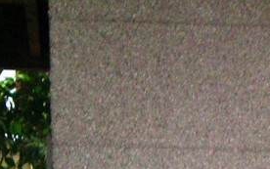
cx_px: 481
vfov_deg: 4.1
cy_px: 343
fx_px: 2342
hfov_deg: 6.5
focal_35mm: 318
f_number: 4.9
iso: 250
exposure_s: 1/80
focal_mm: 13.3
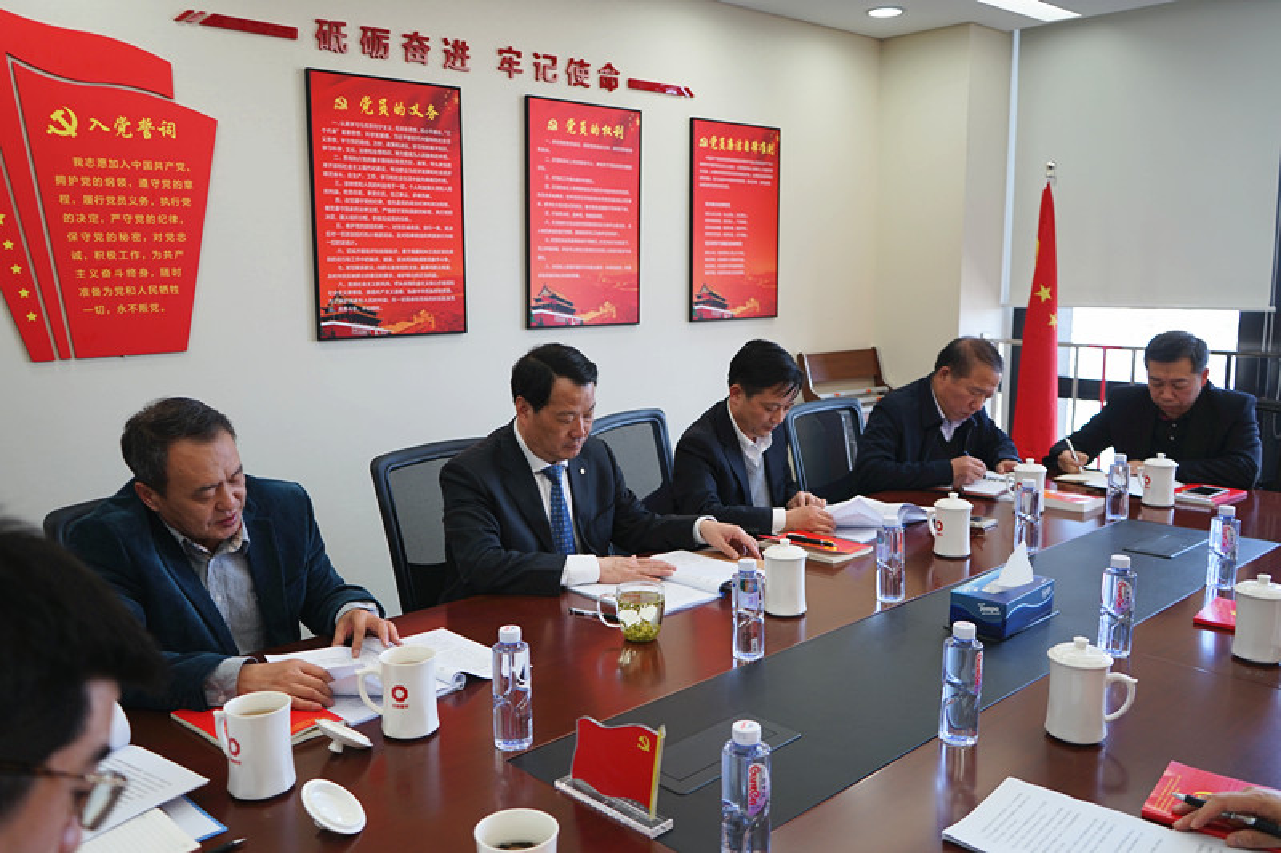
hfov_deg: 63.7
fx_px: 1032
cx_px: 640
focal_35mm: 29
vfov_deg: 44.9
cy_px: 426
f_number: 4
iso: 200
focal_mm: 29
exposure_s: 1/60
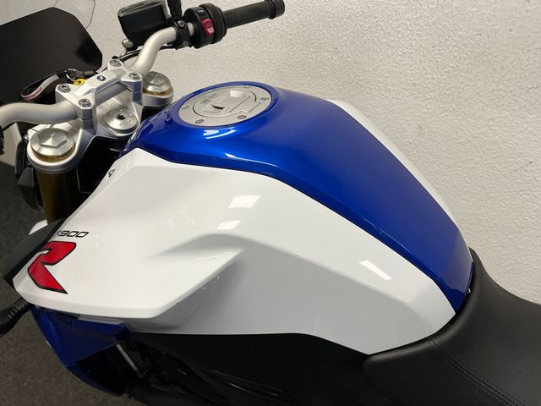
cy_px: 203
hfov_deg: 67.3
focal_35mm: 26
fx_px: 406
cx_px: 270
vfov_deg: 53.1
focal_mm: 5.1
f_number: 1.6
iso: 100
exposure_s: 1/100
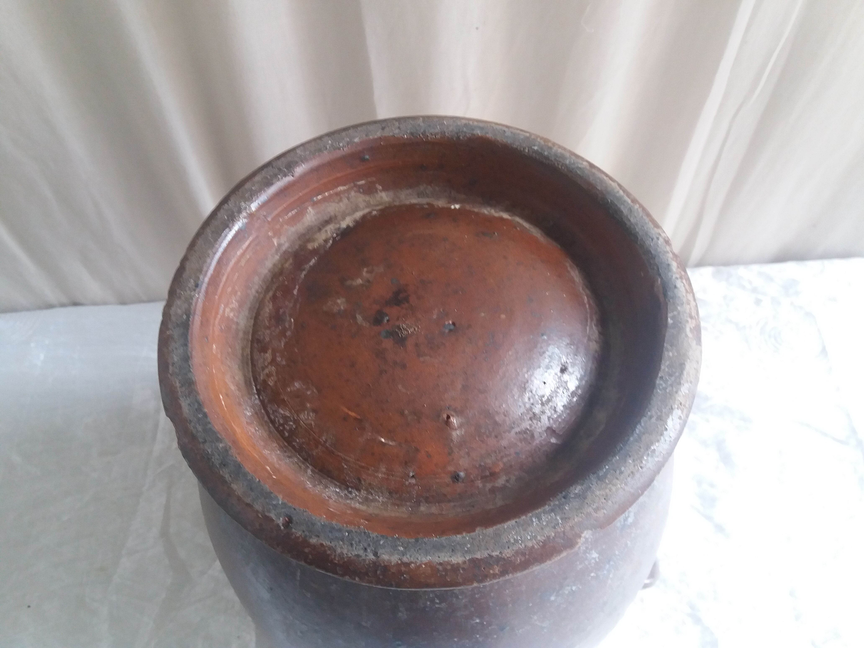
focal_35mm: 28
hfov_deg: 63.4
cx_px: 432
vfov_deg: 49.7
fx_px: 699
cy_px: 324
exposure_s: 1/25
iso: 160
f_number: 1.9
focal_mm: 3.7
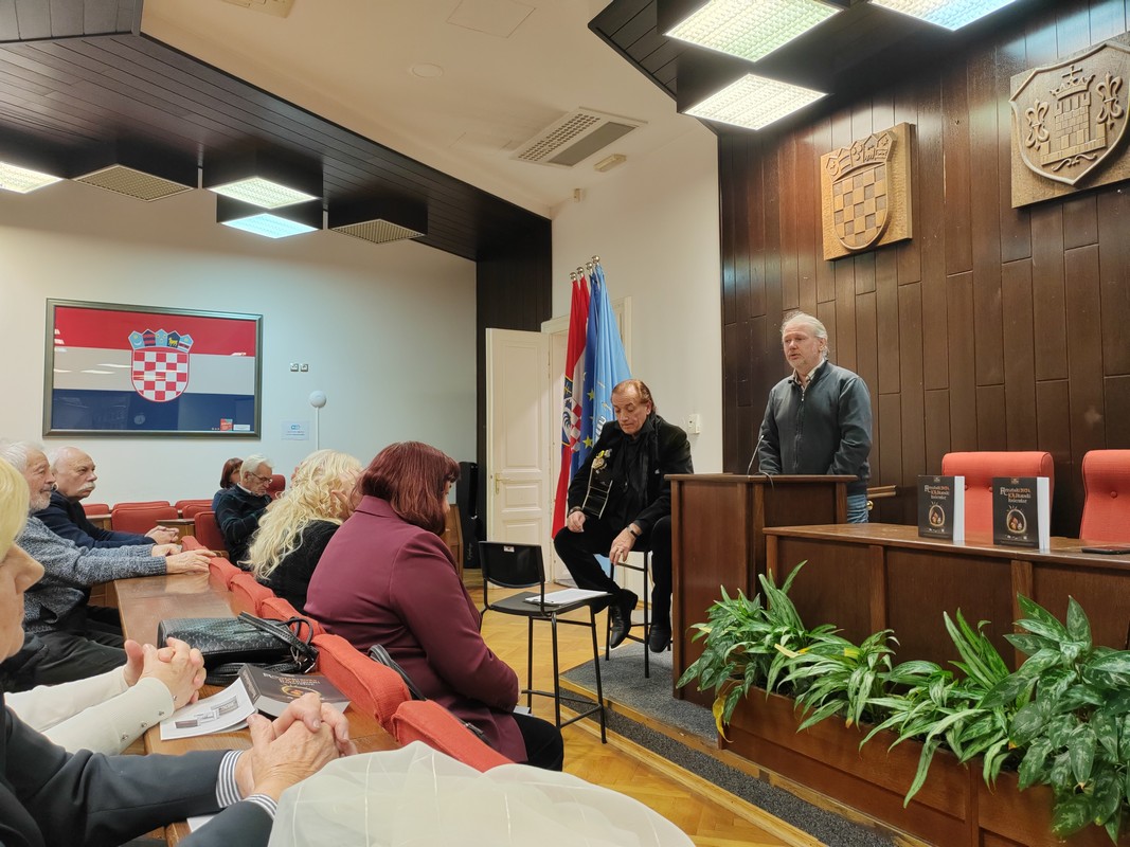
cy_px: 424
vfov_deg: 51.3
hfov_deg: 65.3
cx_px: 565
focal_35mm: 27
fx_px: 881
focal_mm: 5.52
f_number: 1.9
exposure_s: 1/50
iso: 698
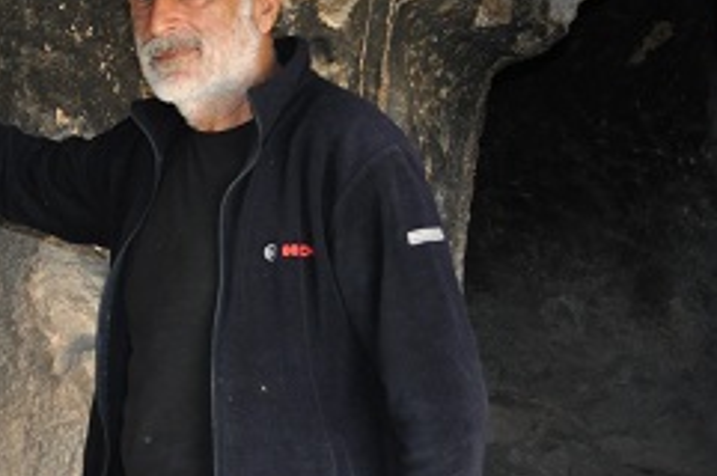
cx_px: -21
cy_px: 298
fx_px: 2153
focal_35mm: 108
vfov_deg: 12.6
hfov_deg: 18.4
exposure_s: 1/100
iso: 800
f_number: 4.5
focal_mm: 29
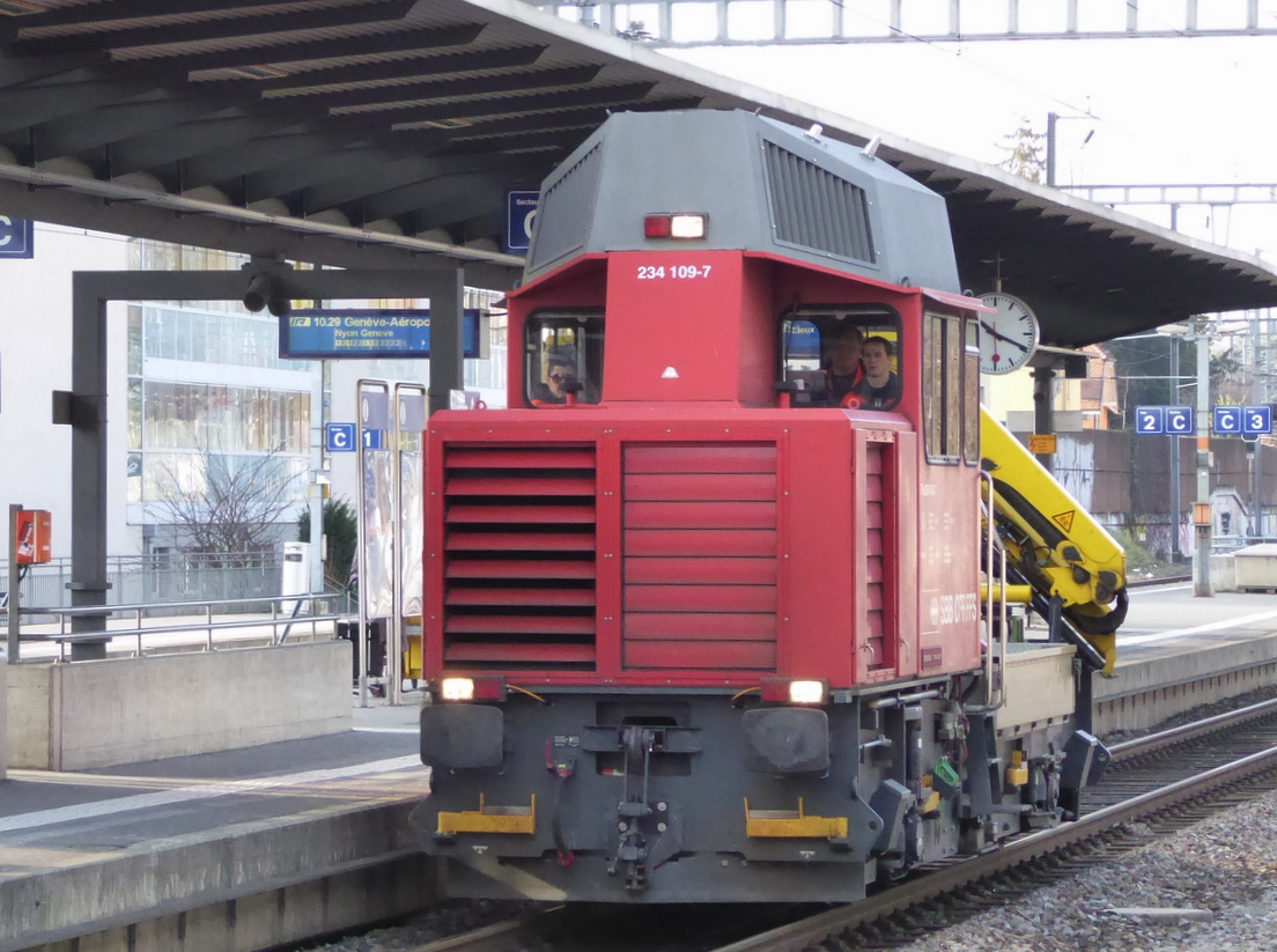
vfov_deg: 9.9
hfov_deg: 13.2
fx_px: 5522
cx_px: 676
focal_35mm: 150
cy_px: 515
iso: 1000
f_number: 5.2
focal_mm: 22.3
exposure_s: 1/250
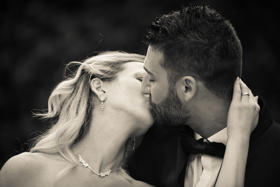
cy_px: 94
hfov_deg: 10.8
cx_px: 140
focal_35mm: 190
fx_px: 1478
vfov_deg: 7.2
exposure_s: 1/400
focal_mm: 190
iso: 1250
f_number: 2.8
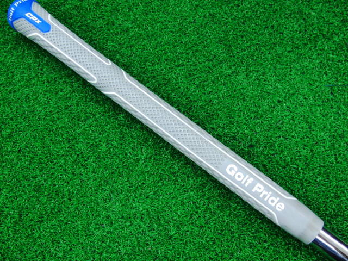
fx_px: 372
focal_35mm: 37
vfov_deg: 38.7
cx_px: 174
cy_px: 130
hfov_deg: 50.1
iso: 400
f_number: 3.6
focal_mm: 6.42
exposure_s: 1/40
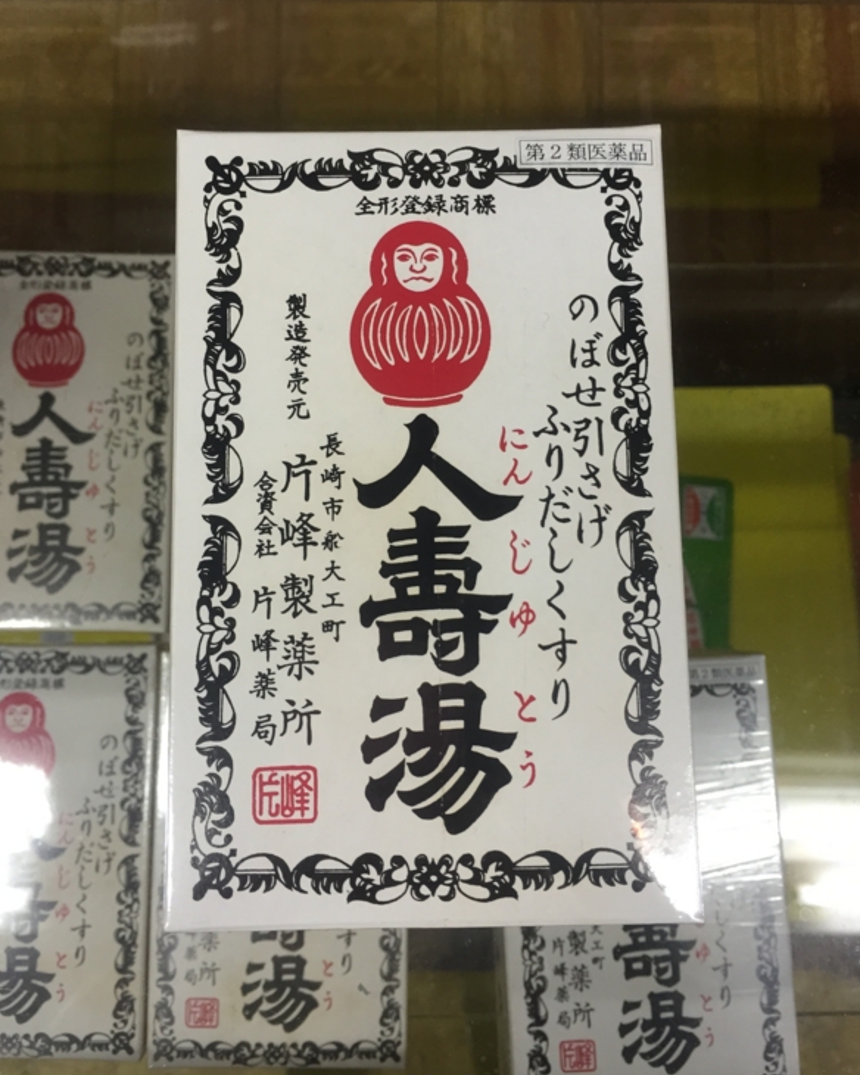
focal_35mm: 31
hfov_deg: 47.1
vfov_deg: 57.1
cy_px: 504
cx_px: 420
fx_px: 986
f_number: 2.2
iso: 100
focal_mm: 4.15
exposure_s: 1/30
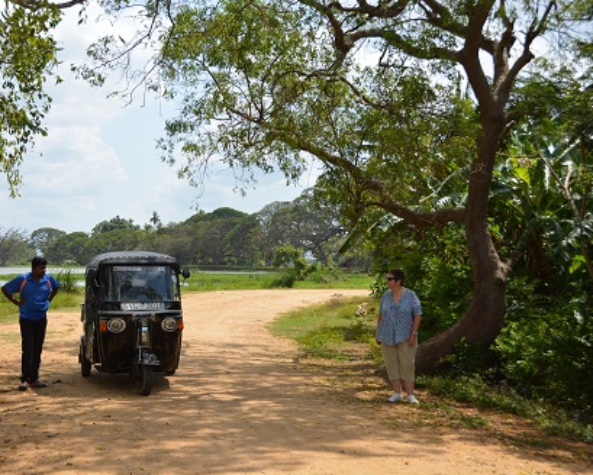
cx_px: 239
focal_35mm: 55
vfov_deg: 27.7
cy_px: 235
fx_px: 966
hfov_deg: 34.0
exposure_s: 1/1600
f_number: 6.3
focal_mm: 32
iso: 400
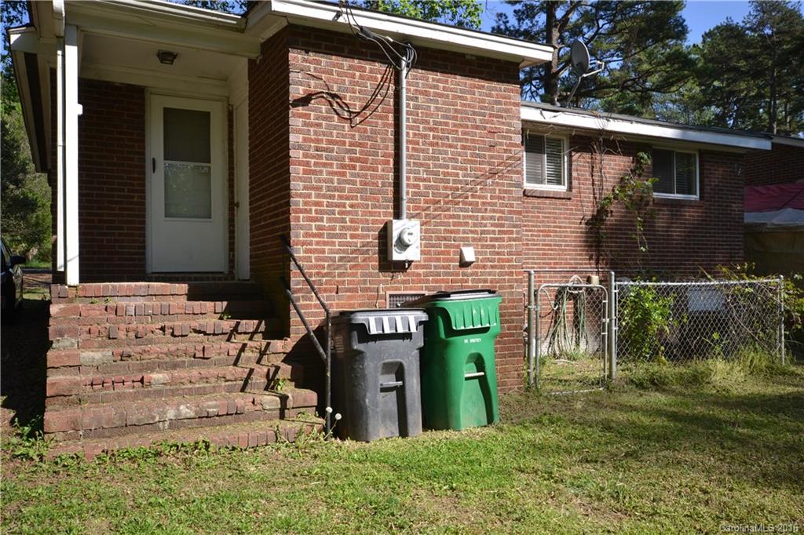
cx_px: 402
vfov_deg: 43.6
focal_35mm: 30
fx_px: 670
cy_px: 268
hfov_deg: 61.9
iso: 100
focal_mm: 20
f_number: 6.3
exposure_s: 1/160
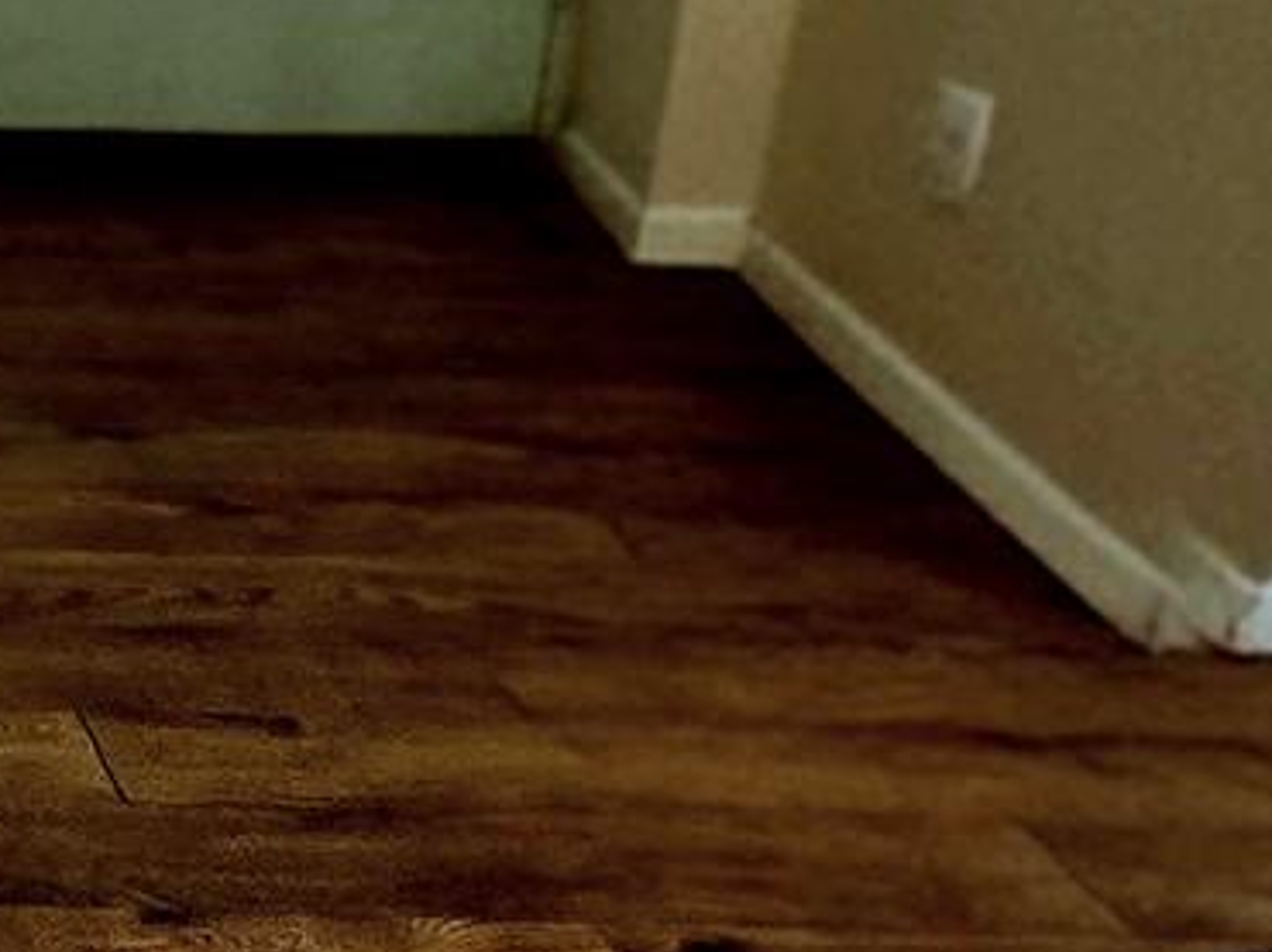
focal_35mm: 72
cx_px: -932
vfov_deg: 19.9
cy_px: 38
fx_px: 2644
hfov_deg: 20.4
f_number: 2.2
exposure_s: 1/60.2
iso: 1000
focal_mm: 2.2
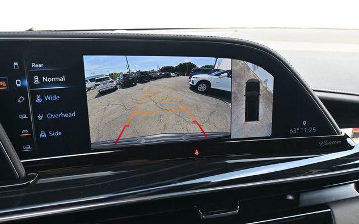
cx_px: 178
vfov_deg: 37.2
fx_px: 333
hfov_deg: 56.7
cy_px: 118
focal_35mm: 34
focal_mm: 22
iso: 400
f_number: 4
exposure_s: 1/160
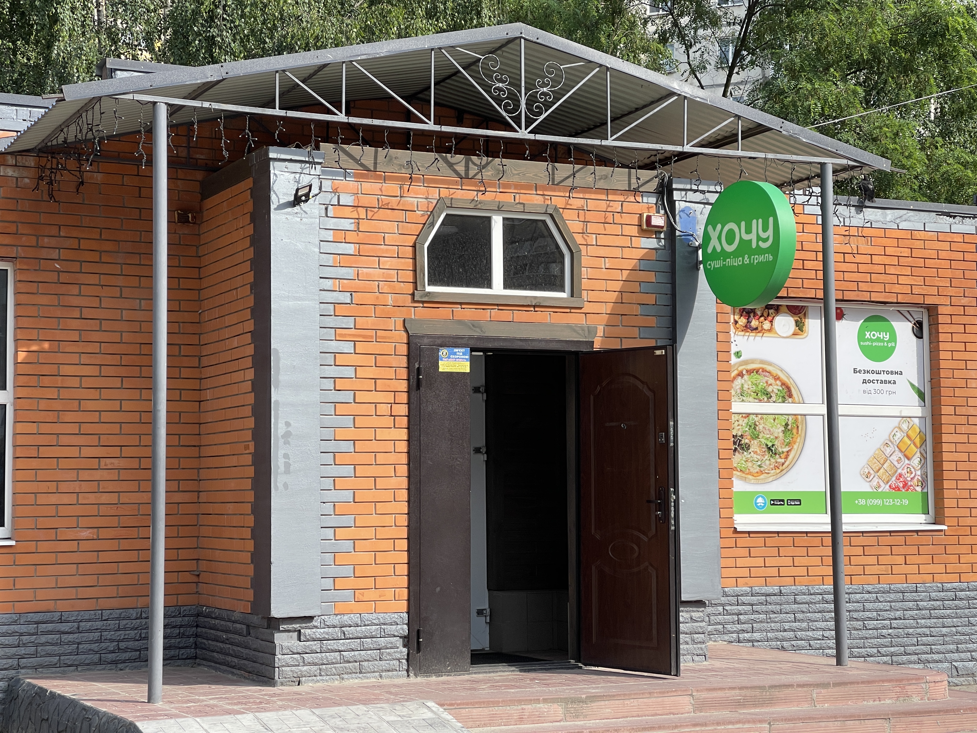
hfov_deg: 30.3
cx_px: 488
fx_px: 1806
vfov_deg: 22.9
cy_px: 366
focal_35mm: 64
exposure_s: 1/570
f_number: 2.2
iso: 20
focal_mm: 7.5
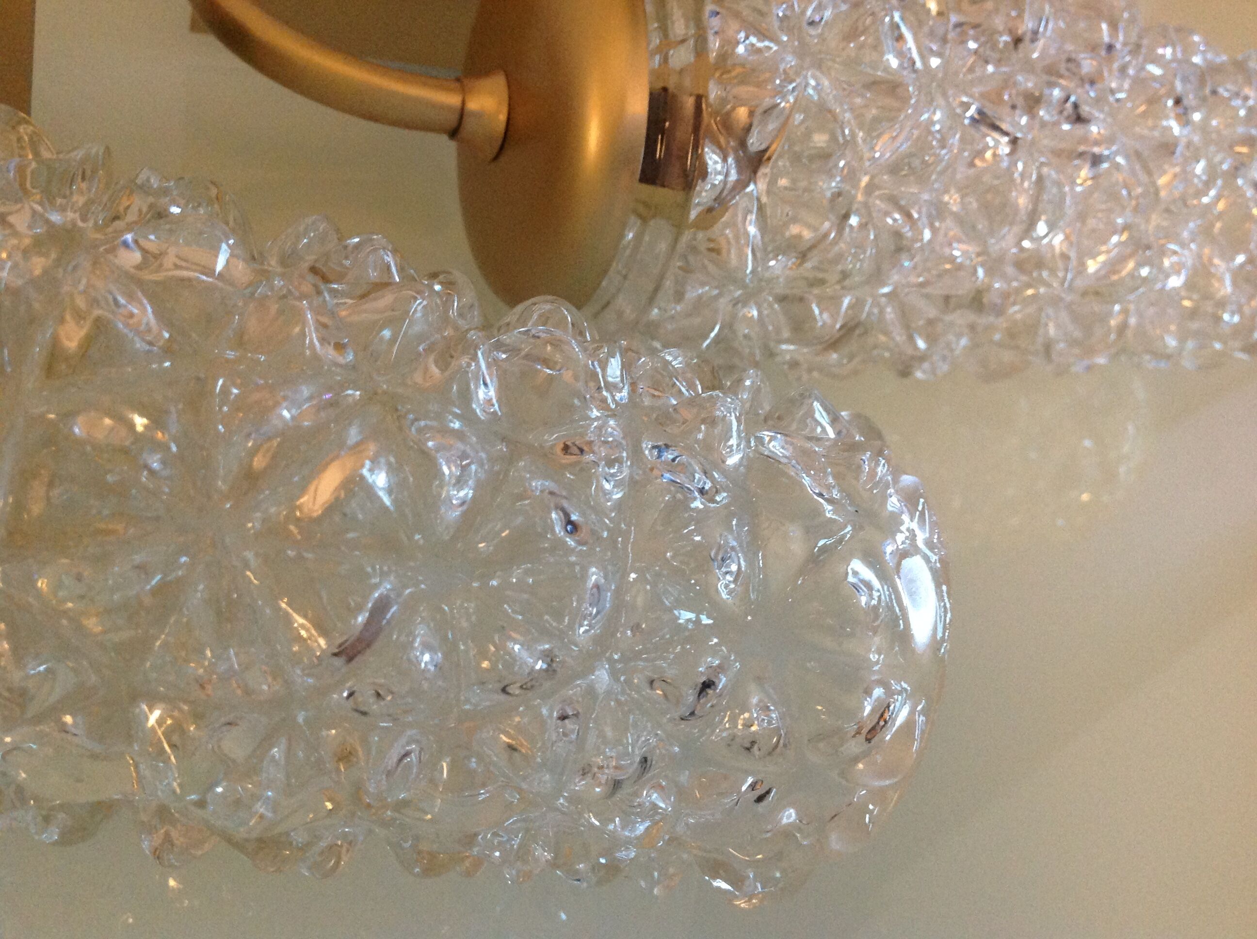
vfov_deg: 40.6
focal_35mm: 35
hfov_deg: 52.7
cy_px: 470
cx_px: 628
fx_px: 1269
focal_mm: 4.28
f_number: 2.4
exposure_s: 1/17
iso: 320
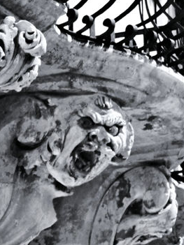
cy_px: 283
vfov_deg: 3.3
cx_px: 283
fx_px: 4290
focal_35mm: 605
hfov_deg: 2.5
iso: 100
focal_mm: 92
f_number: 9
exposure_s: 1/250
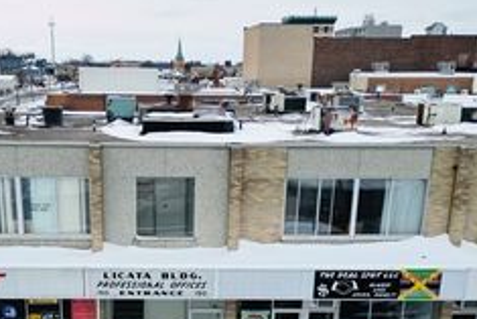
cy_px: 304
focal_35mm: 53
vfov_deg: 24.6
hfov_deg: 37.2
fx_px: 703
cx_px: 175
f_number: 1.7
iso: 110
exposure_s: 1/1600
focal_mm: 6.72
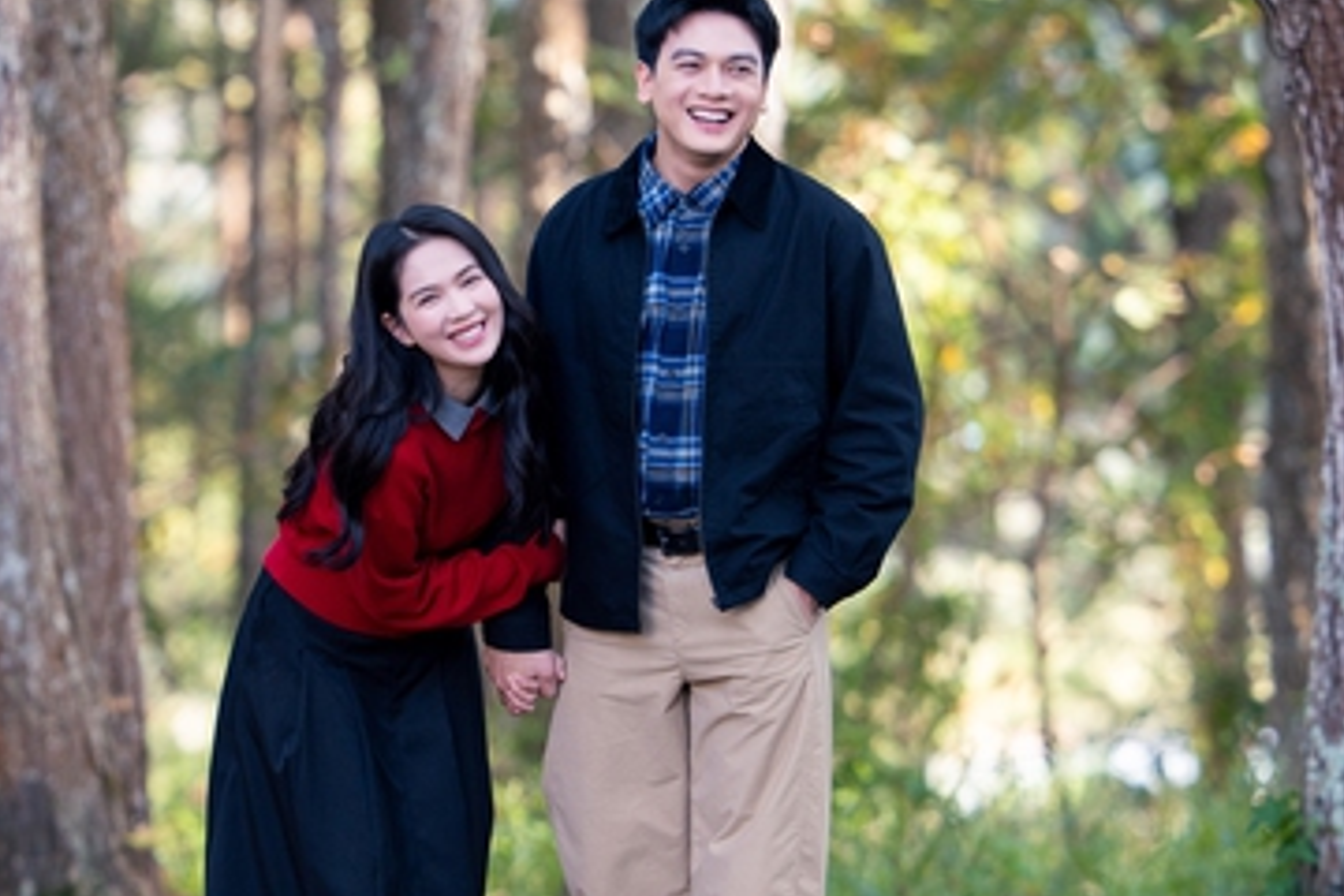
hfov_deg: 7.9
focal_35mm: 262
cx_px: 508
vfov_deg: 5.2
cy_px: 409
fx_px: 9781
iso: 400
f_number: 2.2
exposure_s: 1/640
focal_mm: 135
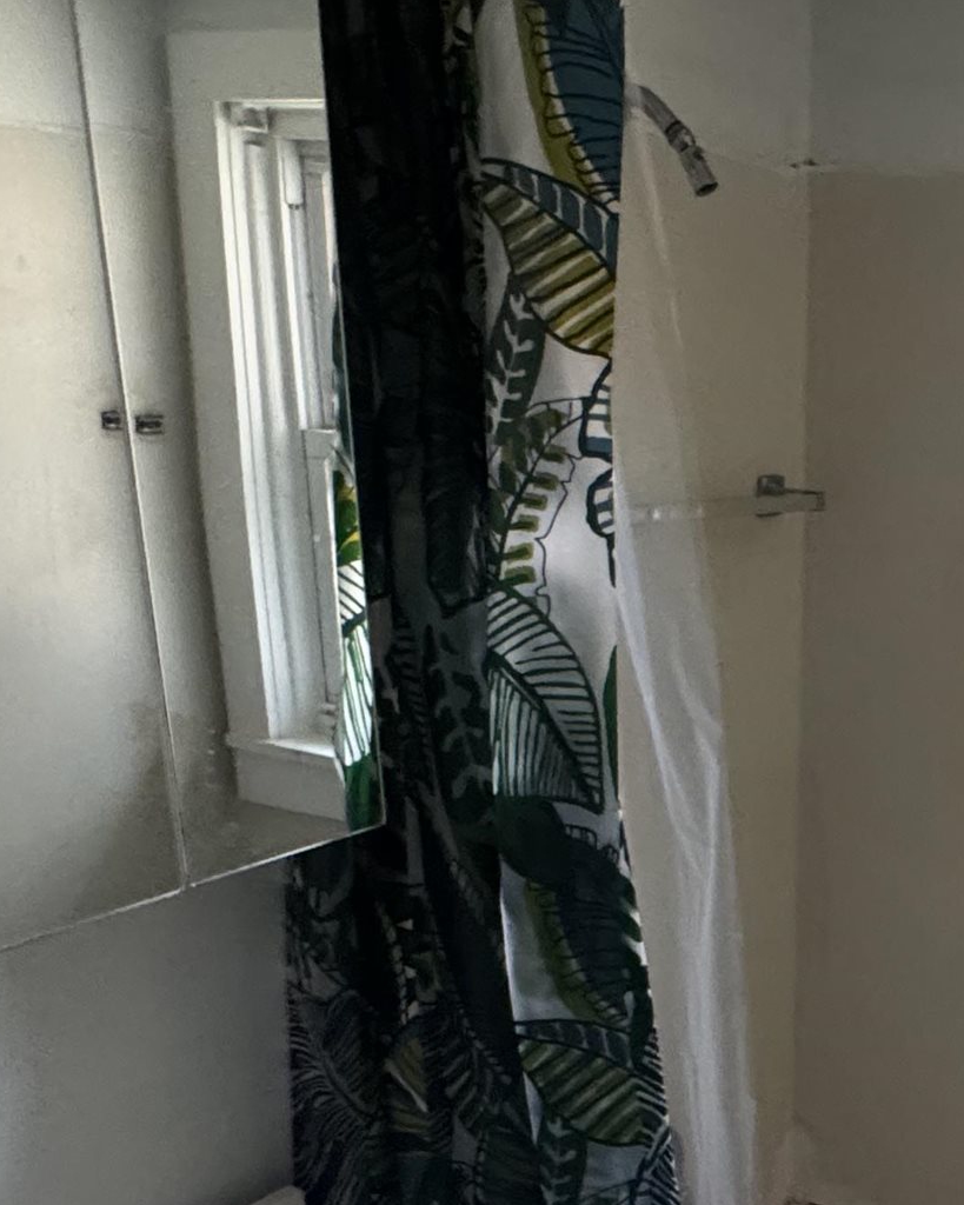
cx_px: 984
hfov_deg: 33.2
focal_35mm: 41
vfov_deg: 43.7
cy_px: 859
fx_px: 1462
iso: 640
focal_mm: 2.22
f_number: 2.2
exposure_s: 1/60
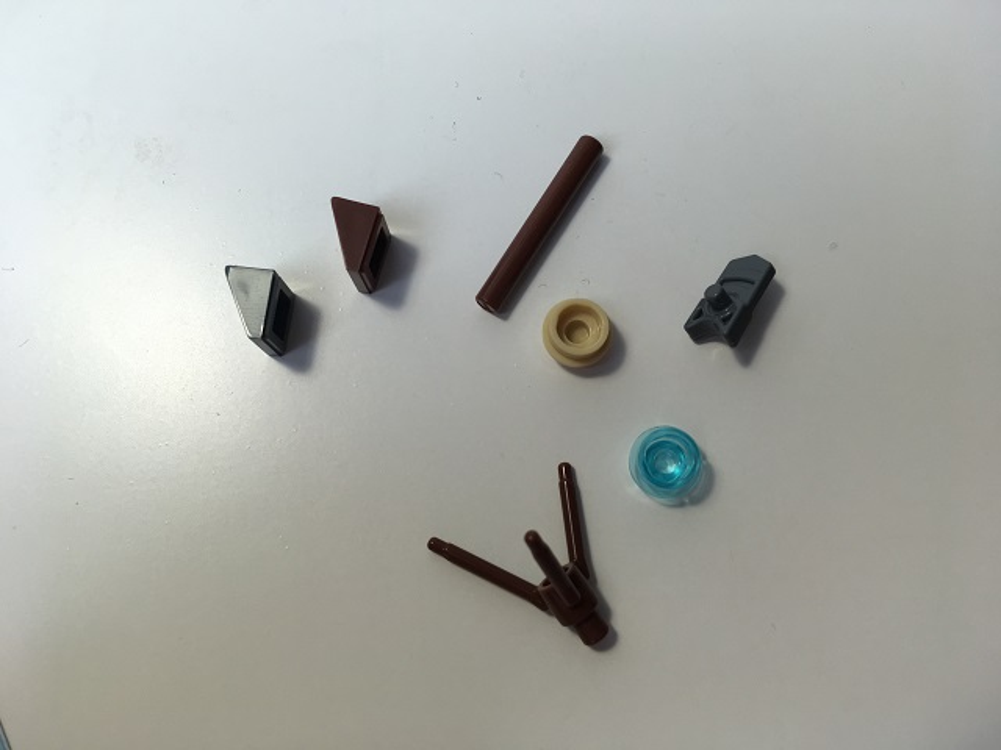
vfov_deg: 48.2
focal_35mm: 29
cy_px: 375
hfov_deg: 61.7
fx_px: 839
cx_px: 500
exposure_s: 1/100
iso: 40
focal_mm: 4.15
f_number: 2.2
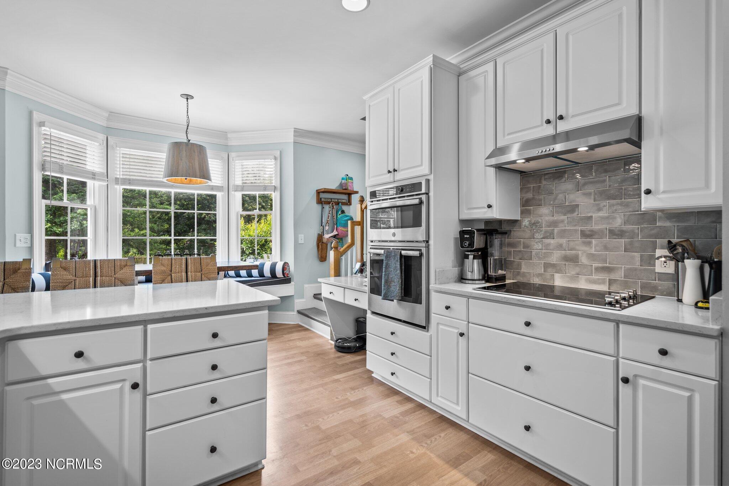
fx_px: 324
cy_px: 243
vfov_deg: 73.7
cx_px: 364
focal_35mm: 16
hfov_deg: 96.7
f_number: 4
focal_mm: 16
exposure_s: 1/10
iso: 200
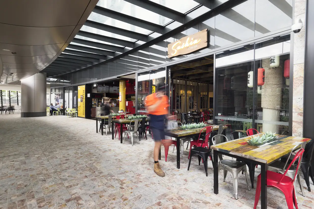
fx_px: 166
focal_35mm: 19
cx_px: 157
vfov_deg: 64.5
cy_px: 104
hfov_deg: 86.9
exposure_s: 1/3
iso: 640
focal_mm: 19
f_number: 6.3
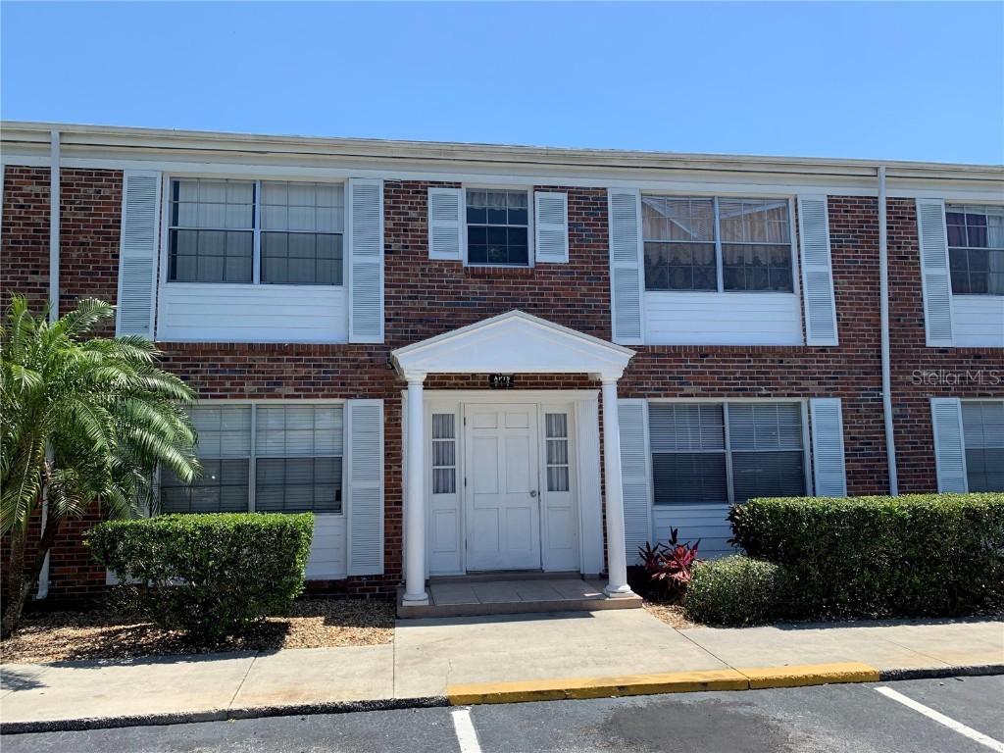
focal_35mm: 26
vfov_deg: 53.1
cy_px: 376
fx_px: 754
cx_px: 502
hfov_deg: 67.3
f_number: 1.8
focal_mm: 4.25
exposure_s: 1/1634
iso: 25
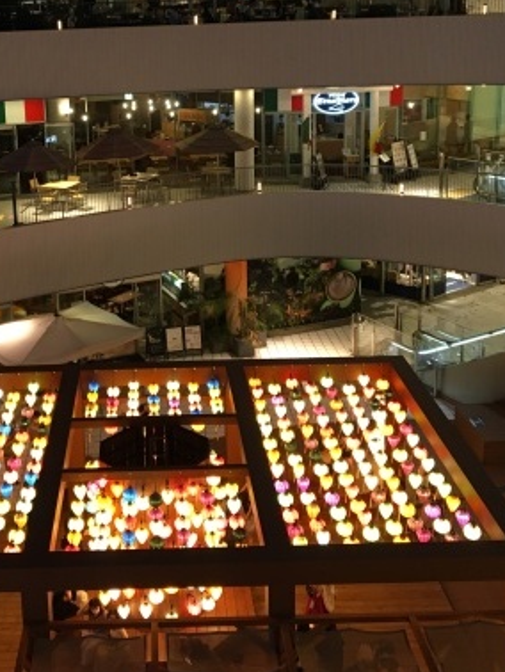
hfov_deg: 31.2
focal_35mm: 46
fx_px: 894
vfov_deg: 40.2
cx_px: 146
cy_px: 176
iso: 100
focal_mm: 4.15
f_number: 2.2
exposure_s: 1/30
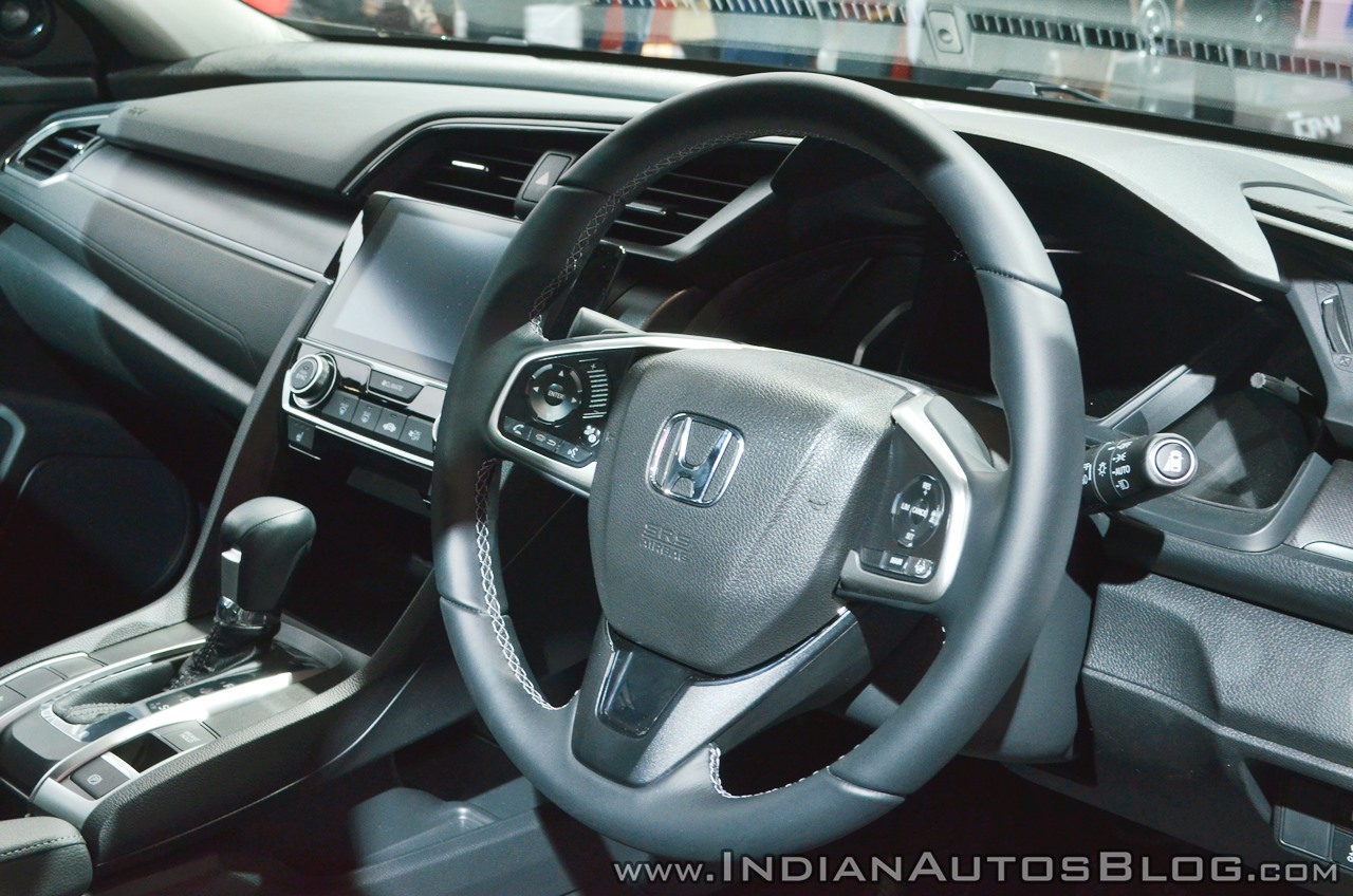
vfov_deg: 28.0
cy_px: 448
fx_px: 1800
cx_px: 676
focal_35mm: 48
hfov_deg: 41.2
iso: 800
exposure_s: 1/25
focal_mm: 32
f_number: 9
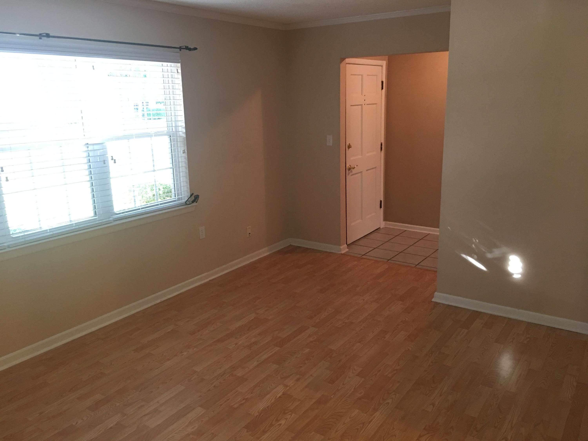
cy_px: 220
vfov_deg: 48.2
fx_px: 493
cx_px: 294
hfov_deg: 61.7
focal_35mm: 29
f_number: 2.2
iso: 80
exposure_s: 1/15
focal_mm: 4.15
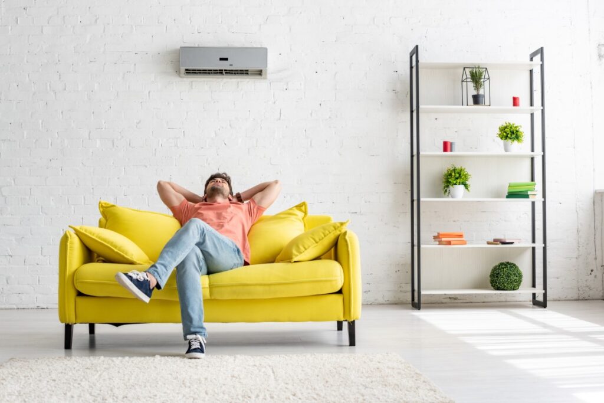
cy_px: 202
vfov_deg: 27.0
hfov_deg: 39.6
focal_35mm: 50
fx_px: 839
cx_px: 302
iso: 200
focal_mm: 50
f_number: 5.6
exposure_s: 1/160
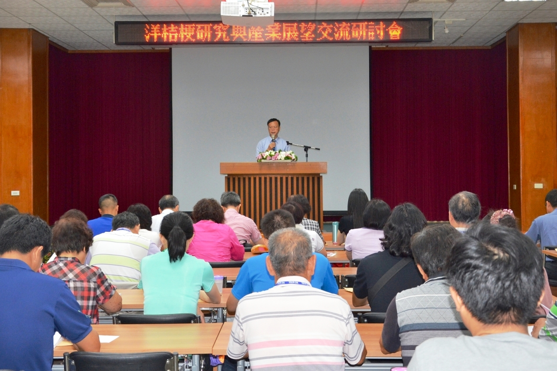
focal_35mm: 42
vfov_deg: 31.9
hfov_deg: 46.4
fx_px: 650
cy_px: 186
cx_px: 278
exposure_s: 1/60
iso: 560
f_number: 4
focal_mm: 28
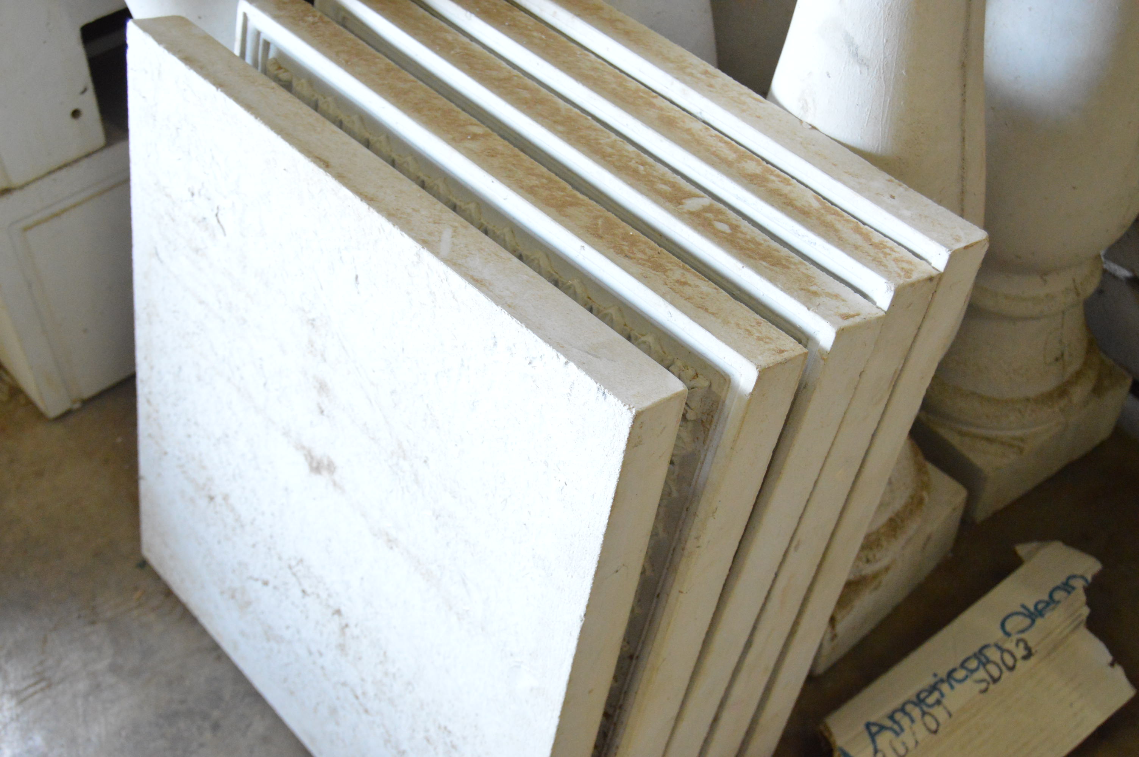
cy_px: 378
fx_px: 1328
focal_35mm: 42
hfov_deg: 46.4
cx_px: 570
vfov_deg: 31.8
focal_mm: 28
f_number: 5
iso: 3200
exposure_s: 1/100
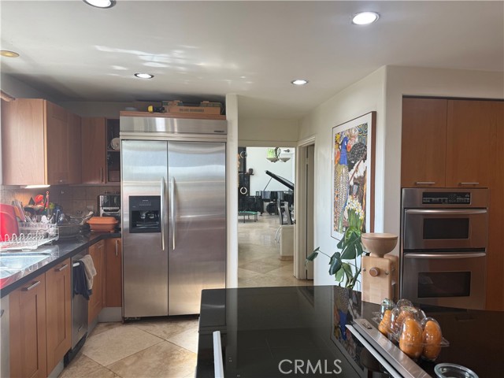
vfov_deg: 56.8
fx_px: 349
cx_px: 252
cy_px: 189
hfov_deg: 71.6
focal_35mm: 24
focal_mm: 6.76
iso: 100
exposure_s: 1/120
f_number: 1.78
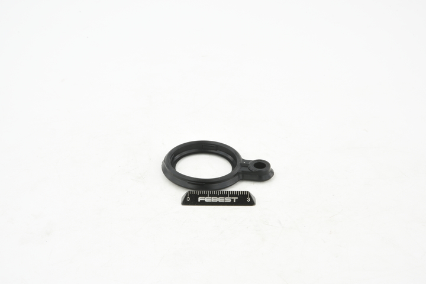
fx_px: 710
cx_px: 213
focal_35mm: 60
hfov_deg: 33.4
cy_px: 142
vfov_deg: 22.6
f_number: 36
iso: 100
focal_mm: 60
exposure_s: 1/2.5
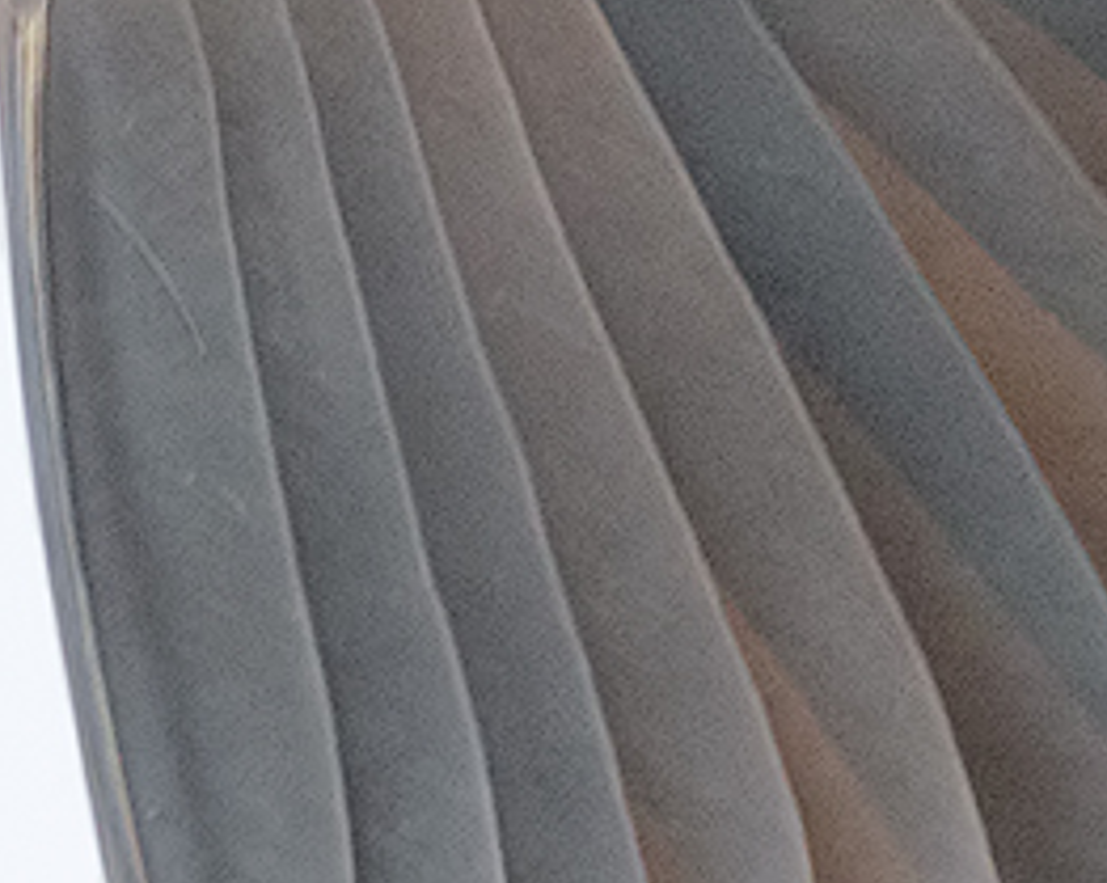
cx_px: 1538
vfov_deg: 0.3
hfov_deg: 0.4
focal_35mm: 5167
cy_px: -1348
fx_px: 169097
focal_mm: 600
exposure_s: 1/2000
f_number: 7.1
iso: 900
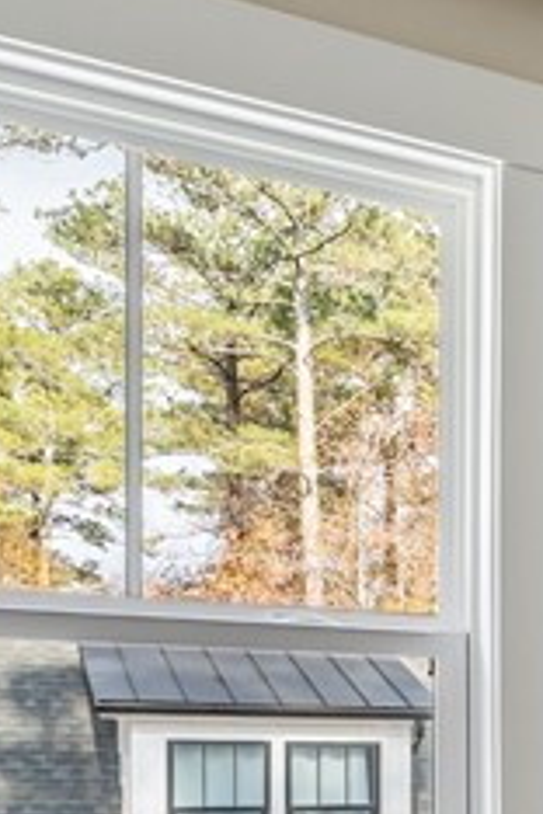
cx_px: 1455
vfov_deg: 29.3
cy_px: 777
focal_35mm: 65
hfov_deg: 12.9
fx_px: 1471
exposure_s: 1/3
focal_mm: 14
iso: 400
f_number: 6.3
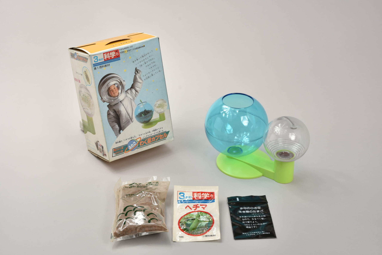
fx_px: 716
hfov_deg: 29.9
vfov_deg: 20.2
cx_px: 191
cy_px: 128
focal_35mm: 68
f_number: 14
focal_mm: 45
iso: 200
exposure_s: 1/60
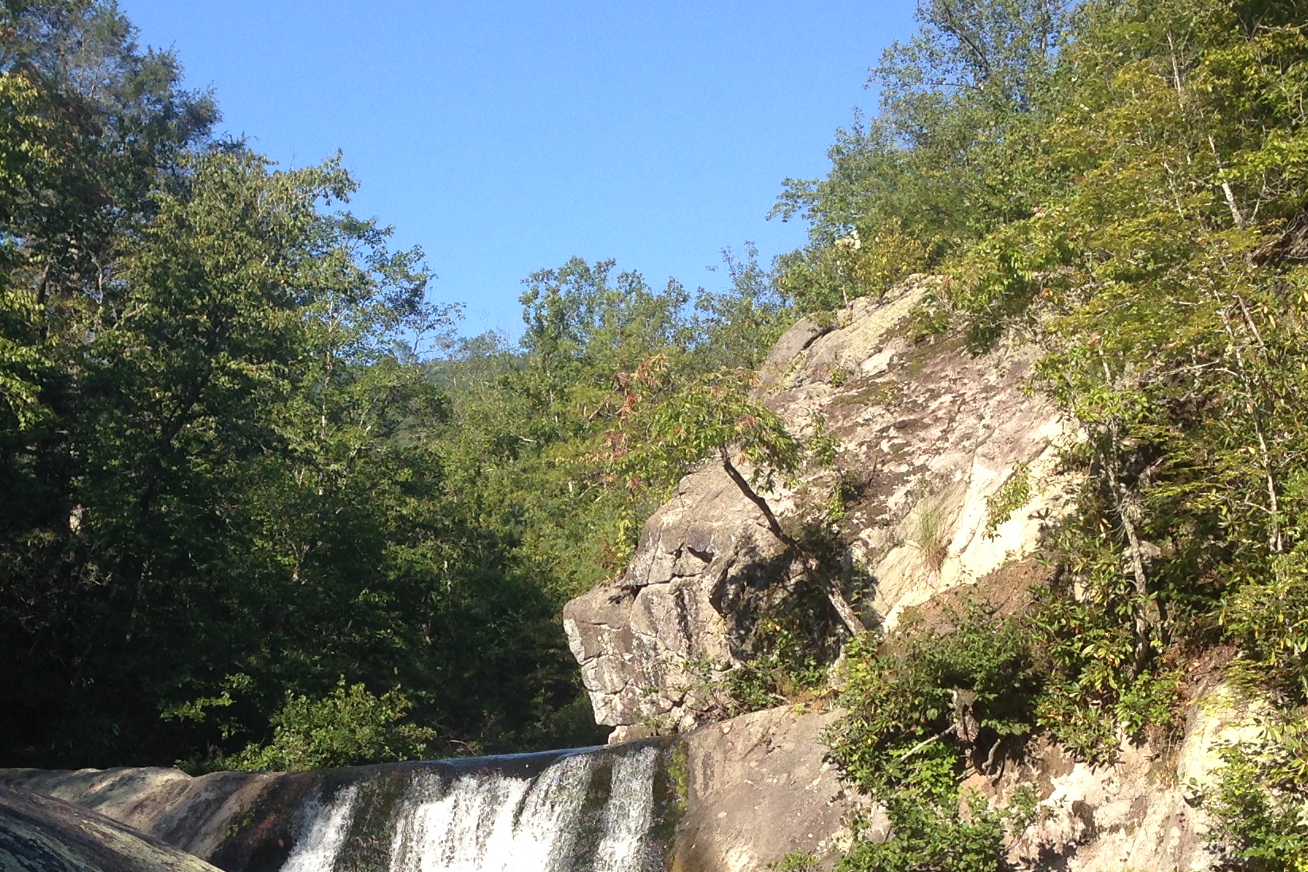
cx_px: 540
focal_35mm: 68
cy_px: 741
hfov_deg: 29.6
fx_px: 2470
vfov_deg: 19.7
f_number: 2.4
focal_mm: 4.12
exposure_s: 1/753
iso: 50
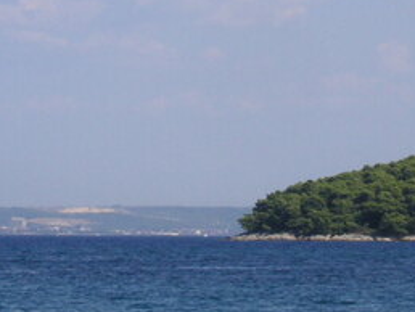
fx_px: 3900
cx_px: 63
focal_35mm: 325
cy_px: 88
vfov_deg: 4.6
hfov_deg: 6.1
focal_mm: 17.1
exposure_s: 1/750
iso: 50
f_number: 5
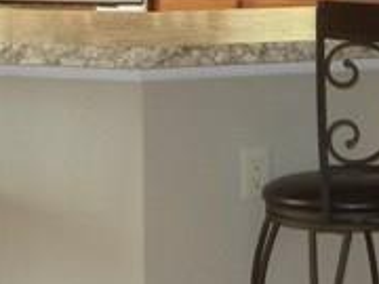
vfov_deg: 8.5
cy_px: -109
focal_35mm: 171
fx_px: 1872
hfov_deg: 11.5
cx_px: 265
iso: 184
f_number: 3.5
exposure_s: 1/30
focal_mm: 5.4
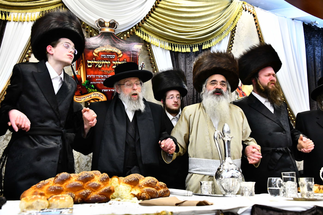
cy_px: 108
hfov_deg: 50.7
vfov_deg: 35.0
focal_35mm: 38
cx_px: 162
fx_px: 341
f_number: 5.6
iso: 3200
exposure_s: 1/100
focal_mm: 38
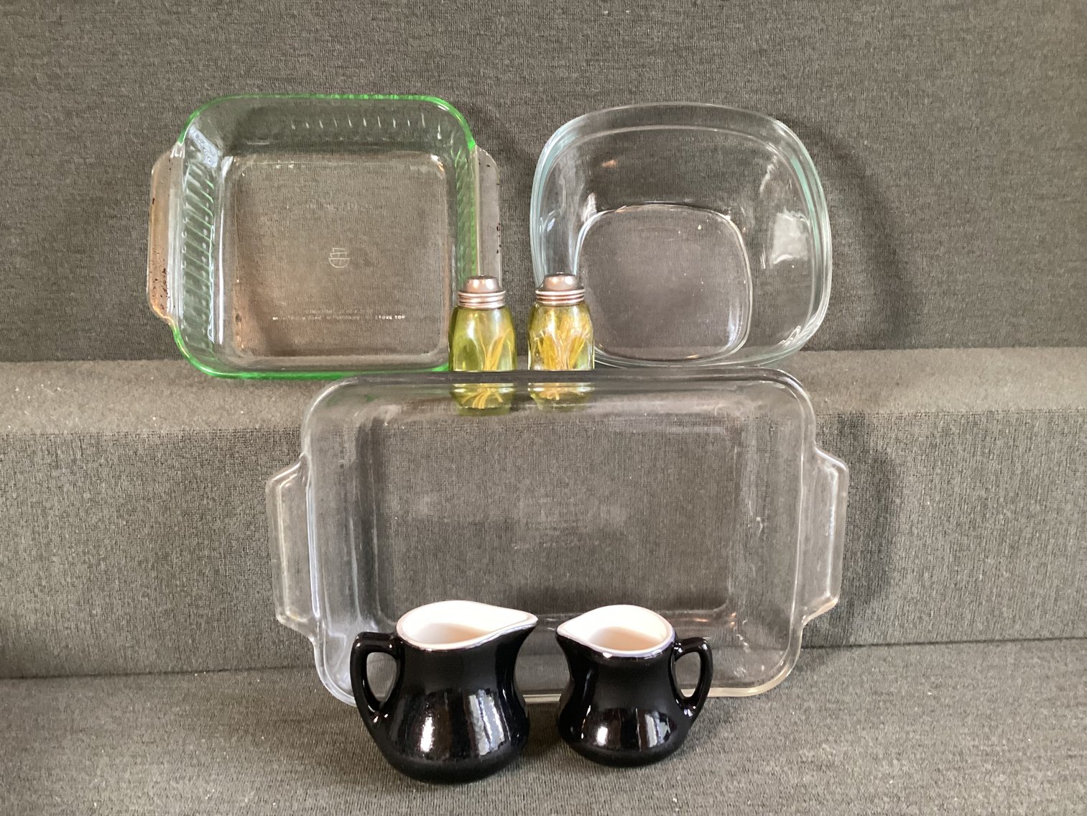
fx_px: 974
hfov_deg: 58.3
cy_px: 408
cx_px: 544
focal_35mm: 31
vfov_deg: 45.4
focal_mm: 3.3
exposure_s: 1/40
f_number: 2.4
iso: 400
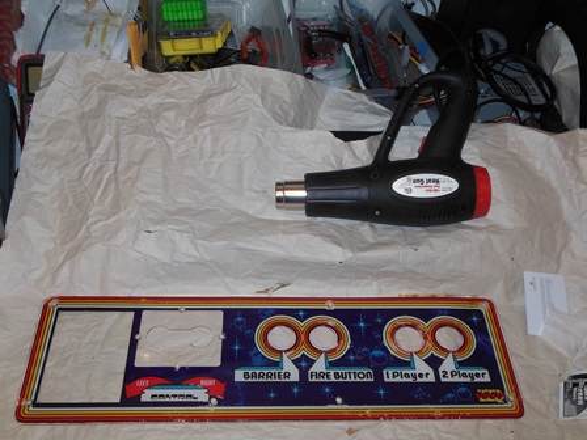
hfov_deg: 49.0
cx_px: 294
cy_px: 220
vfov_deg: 37.7
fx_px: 644
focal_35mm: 38
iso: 125
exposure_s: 1/30
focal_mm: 6.8
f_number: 3.6
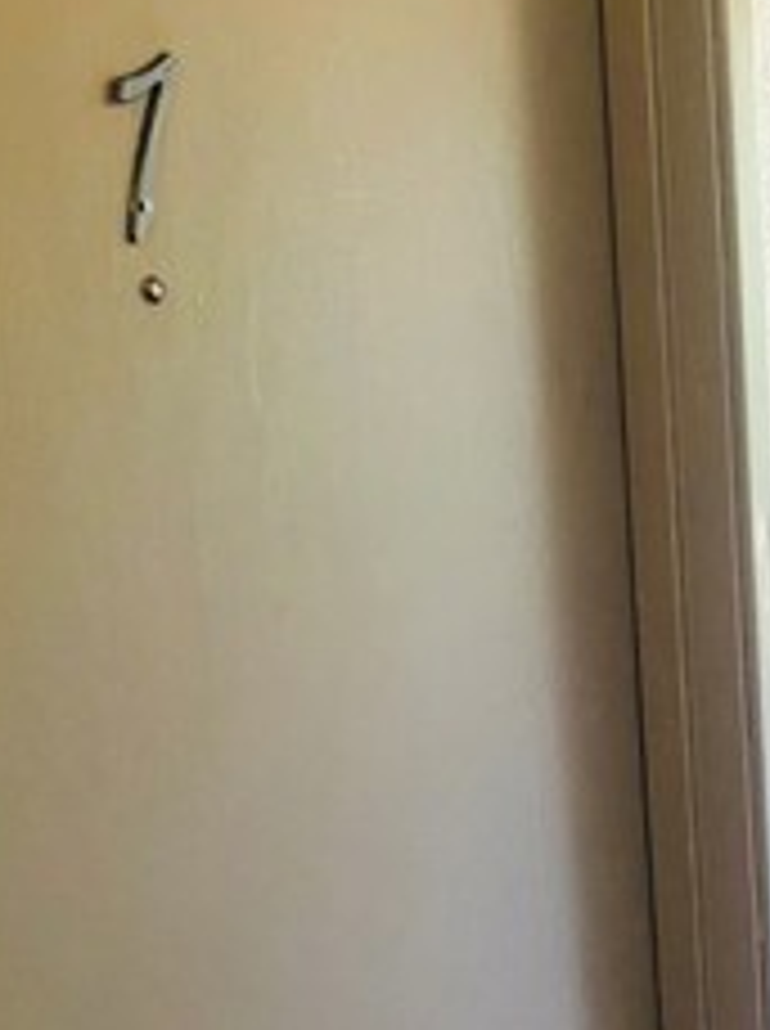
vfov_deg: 27.7
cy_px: 648
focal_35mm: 70
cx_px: 153
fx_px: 2082
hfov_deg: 20.7
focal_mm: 5.1
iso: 500
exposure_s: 1/30
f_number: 1.6
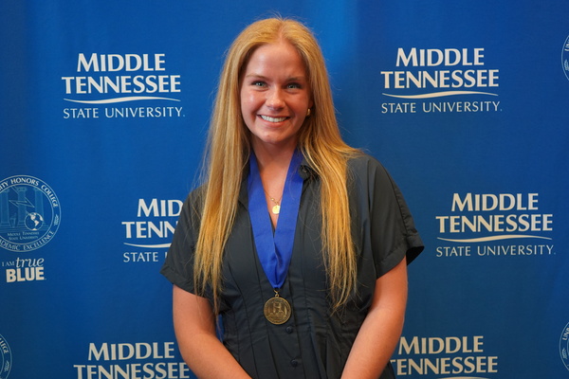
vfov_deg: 27.5
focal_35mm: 49
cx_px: 284
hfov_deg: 40.3
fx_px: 774
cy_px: 190
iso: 2000
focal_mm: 49
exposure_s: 1/160
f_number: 4.5
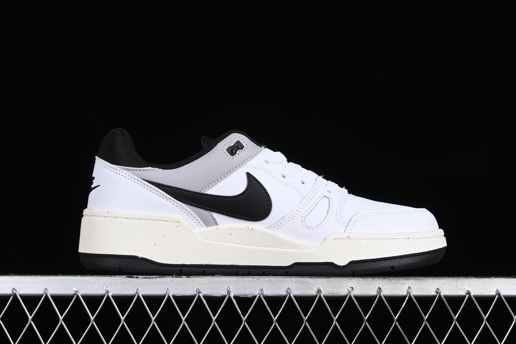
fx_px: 1075
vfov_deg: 18.2
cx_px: 258
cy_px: 172
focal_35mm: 75
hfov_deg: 27.0
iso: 160
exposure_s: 1/80
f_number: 8
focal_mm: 50
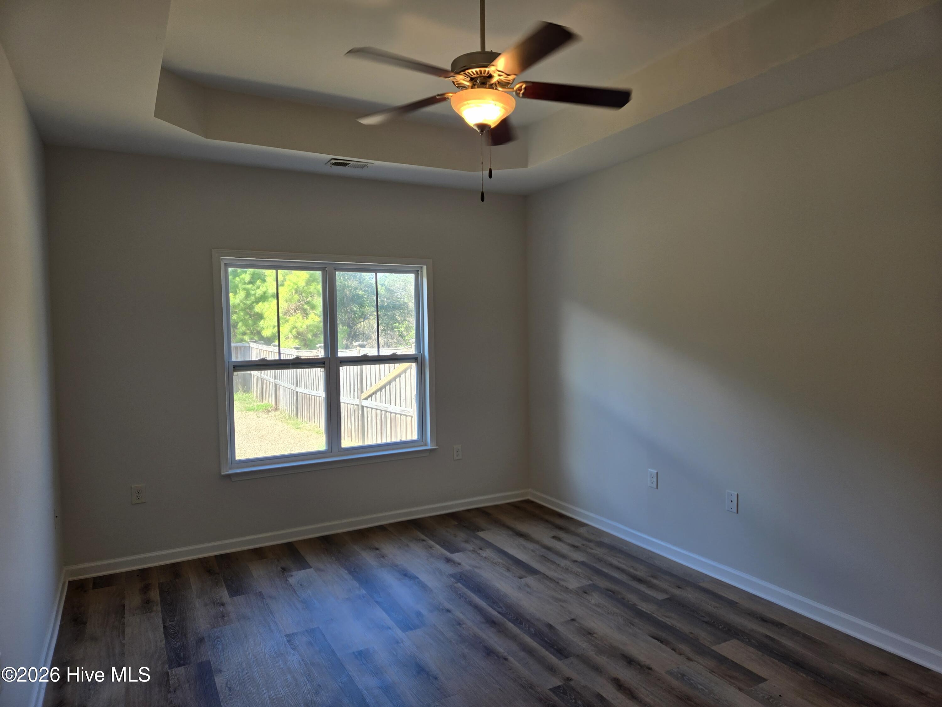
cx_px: 471
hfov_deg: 73.9
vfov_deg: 58.9
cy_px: 354
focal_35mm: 23
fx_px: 626
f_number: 1.8
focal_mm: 5.4
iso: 32
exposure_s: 1/120
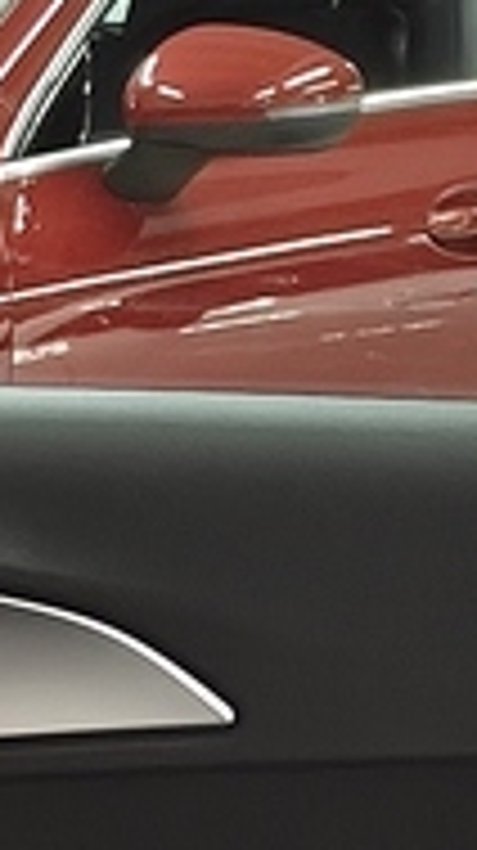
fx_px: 4485
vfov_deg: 10.0
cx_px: -1624
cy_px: 1767
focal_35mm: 199
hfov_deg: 5.2
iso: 2000
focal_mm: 5.59
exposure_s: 1/26
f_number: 1.8
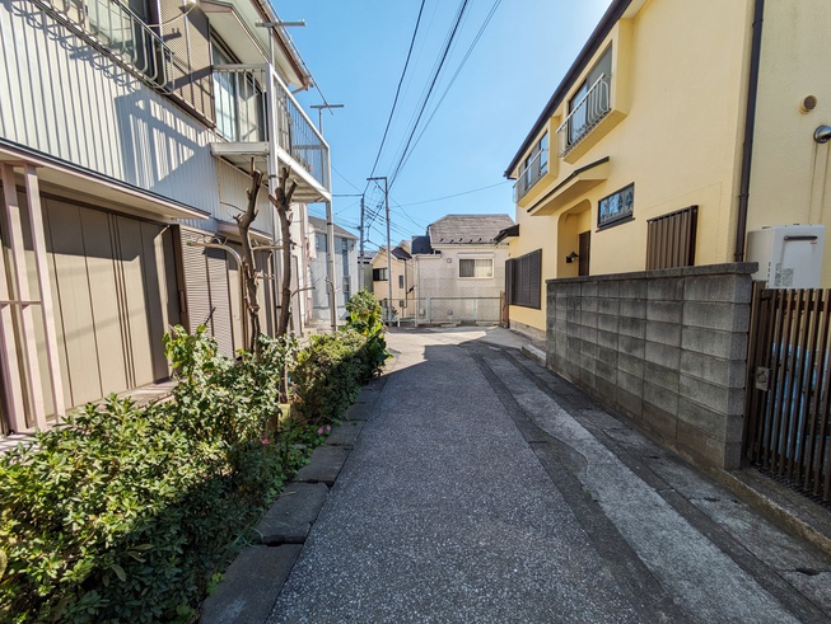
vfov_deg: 81.8
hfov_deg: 98.1
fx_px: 360
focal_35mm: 15
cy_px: 329
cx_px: 425
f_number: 2.2
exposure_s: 1/1965
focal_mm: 1.83
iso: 47
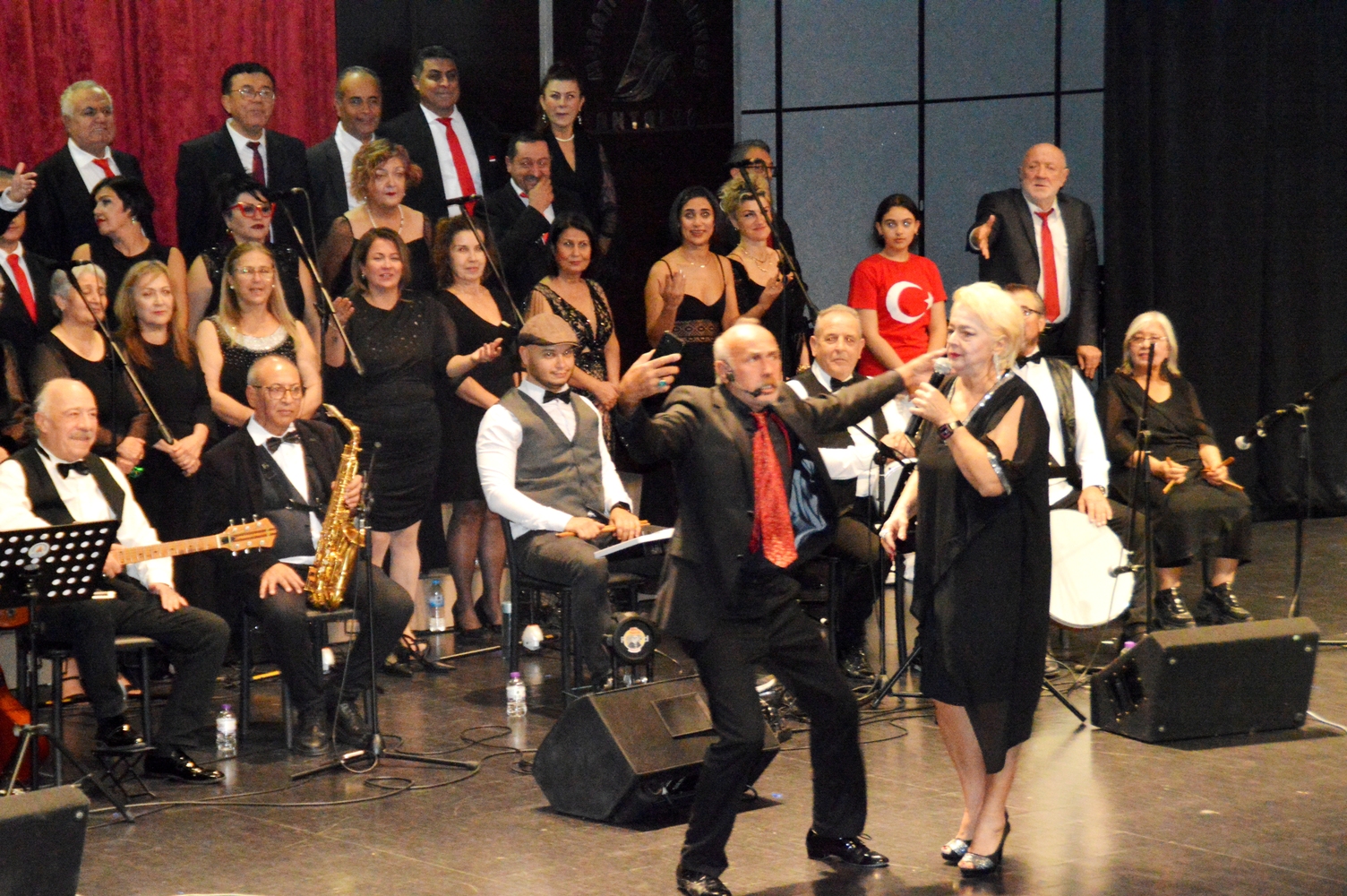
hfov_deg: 17.1
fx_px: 4486
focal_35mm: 120
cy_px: 448
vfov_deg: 11.4
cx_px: 674
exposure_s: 1/125
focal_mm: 80
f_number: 10
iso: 6400
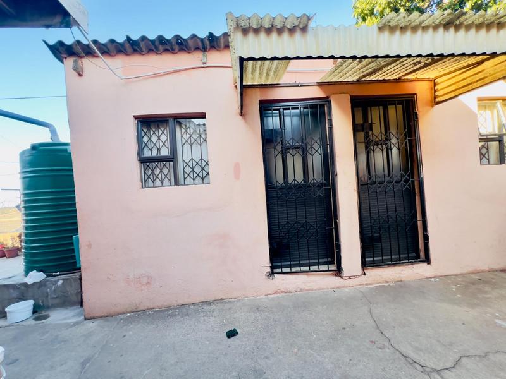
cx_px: 253
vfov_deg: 89.9
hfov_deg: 106.2
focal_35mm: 13
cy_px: 190
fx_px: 190
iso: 50
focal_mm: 1.57
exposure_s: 1/99
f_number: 1.8
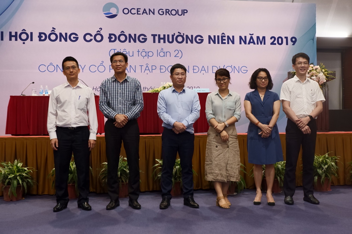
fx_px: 352
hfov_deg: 53.1
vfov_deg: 36.9
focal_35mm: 36
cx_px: 176
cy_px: 117
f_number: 5.6
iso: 4000
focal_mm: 24.9
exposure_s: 1/100
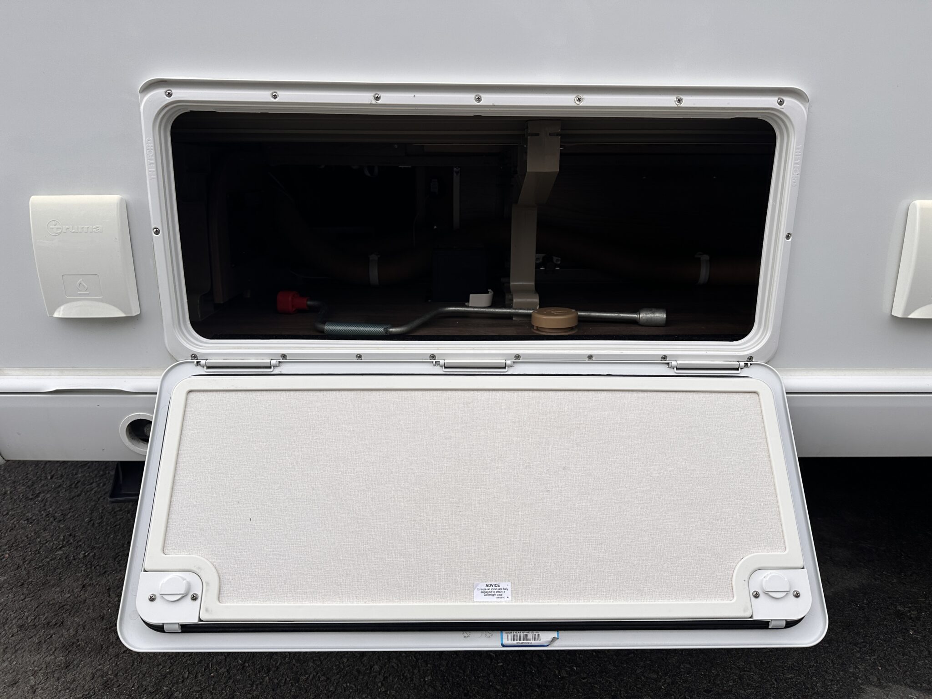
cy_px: 350
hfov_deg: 71.6
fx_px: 646
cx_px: 466
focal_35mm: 24
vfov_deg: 56.8
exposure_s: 1/298
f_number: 1.78
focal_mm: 6.86
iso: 80
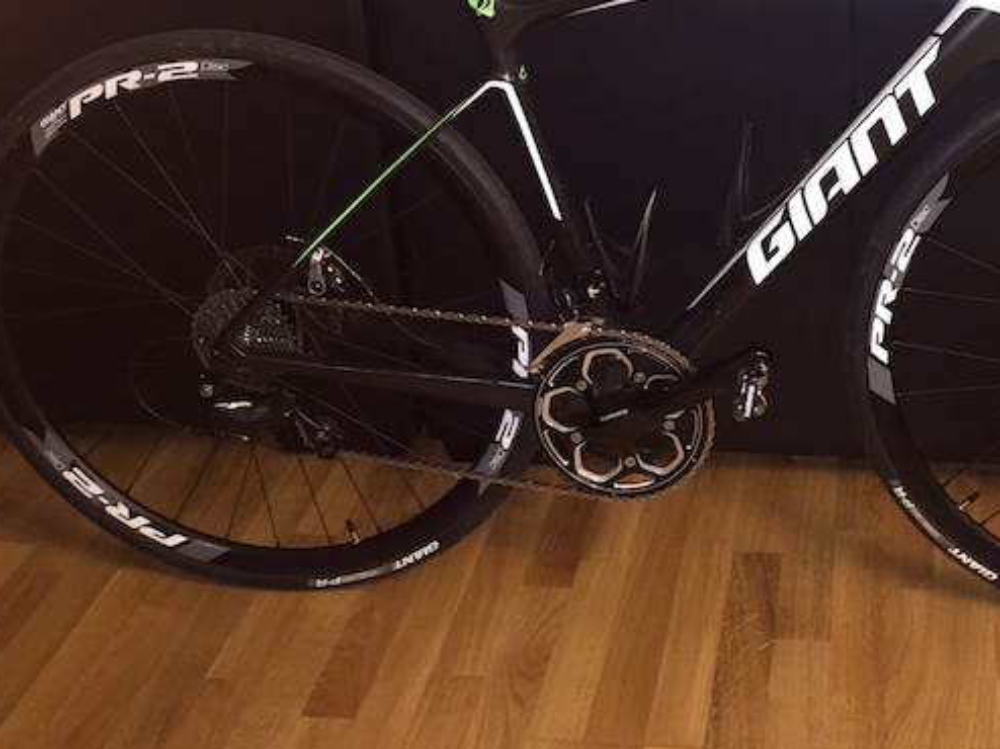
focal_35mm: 47
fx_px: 1357
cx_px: 749
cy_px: 202
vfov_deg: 30.4
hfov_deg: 39.4
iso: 250
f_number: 2.2
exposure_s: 1/16
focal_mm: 4.15
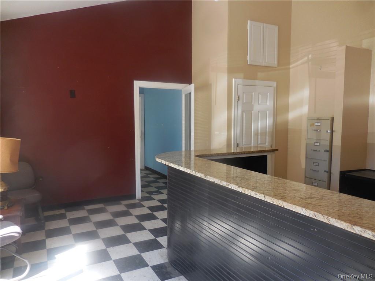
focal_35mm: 25
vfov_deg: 54.9
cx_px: 188
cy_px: 140
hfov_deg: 69.4
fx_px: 271
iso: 125
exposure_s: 1/60
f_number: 3.3
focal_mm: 4.5
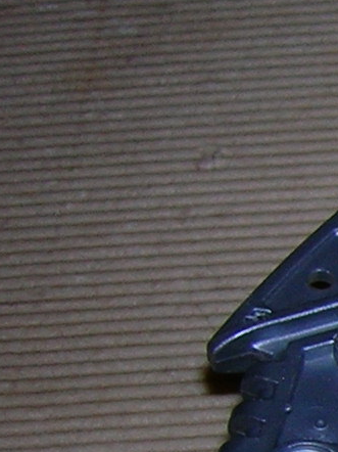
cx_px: 1045
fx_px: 2294
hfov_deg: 7.4
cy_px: 569
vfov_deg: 11.0
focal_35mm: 176
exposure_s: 1/60.1
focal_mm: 5.7
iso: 50
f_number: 2.9
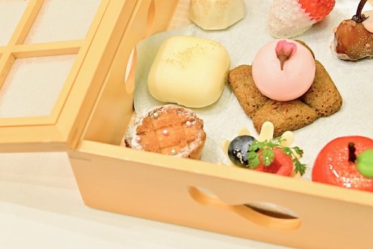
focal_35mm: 99
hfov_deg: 20.6
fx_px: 1026
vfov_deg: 13.8
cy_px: 77
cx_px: 214
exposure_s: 1/160
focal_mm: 60
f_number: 5.6
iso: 4000
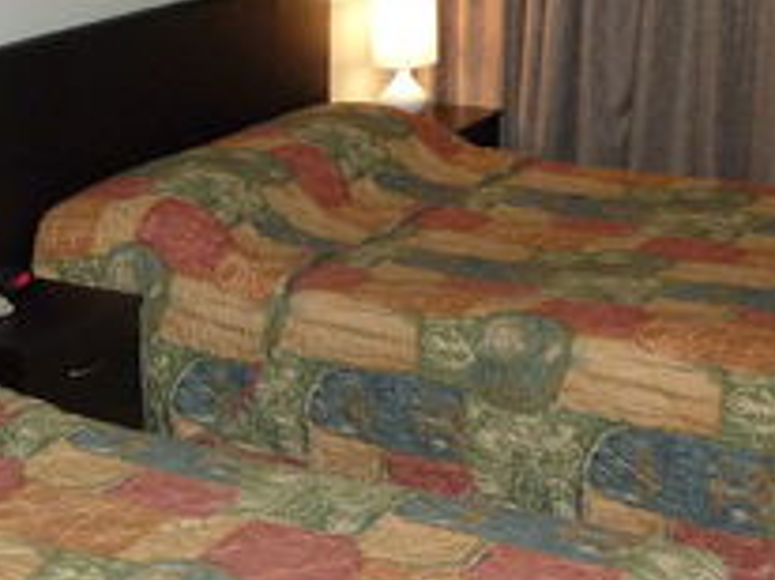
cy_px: 433
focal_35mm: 70
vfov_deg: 20.8
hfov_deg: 27.6
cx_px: 241
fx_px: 1565
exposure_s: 1/30
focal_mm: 5
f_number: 3.4
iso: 320
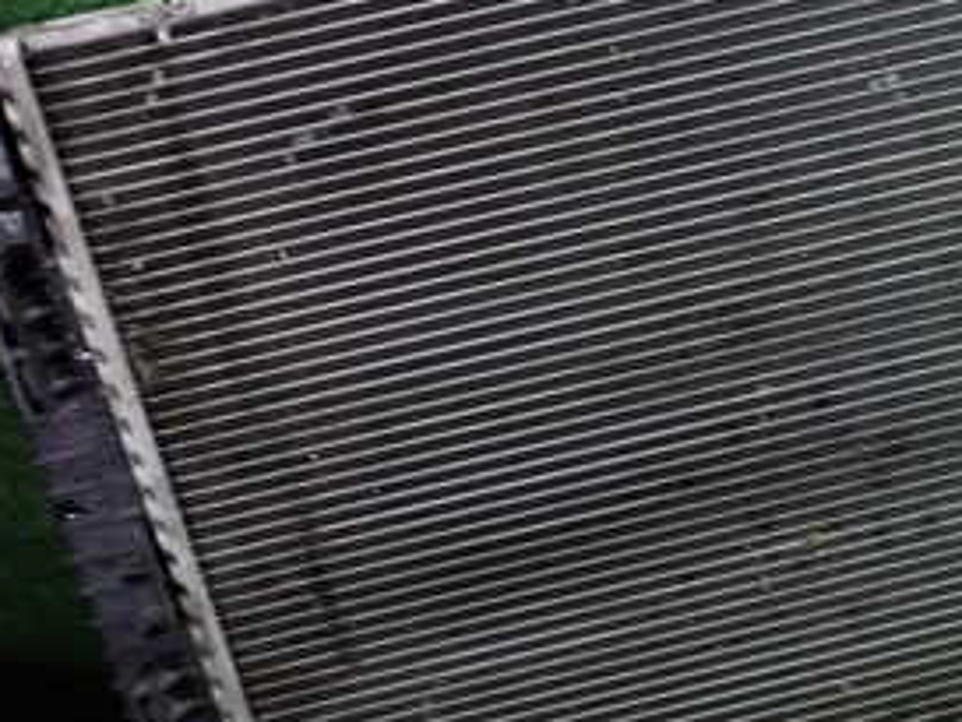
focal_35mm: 66
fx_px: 1835
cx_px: 793
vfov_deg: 22.3
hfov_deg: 28.6
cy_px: 356
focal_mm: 5.4
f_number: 2.3
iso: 250
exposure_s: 1/30
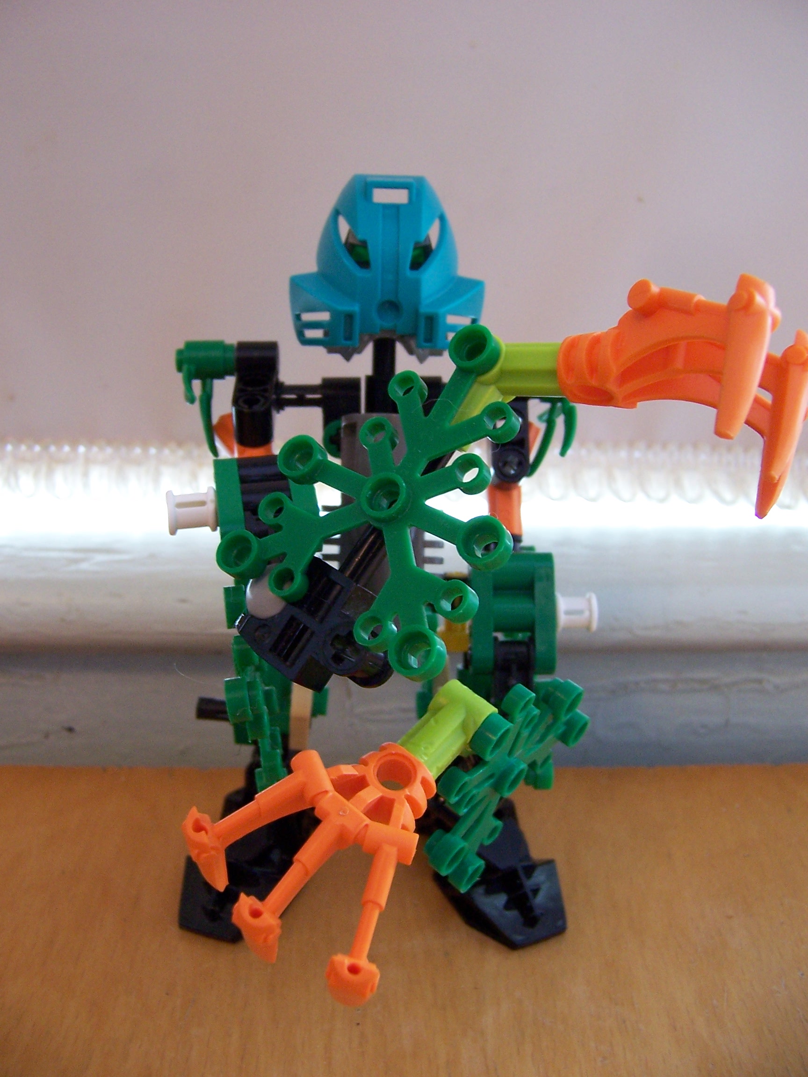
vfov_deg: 55.4
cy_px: 538
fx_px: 1027
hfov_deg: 42.9
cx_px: 404
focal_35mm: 33
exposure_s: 1/20
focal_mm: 5.5
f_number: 3.4
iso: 140
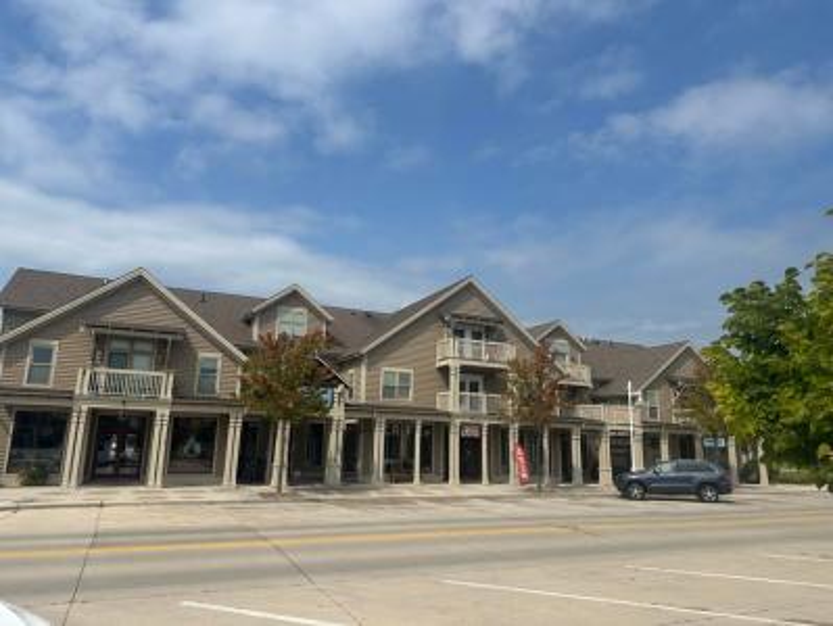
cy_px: 313
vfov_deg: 56.9
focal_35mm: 24
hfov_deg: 71.5
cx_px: 416
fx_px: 578
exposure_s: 1/8929
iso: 80
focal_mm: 6.86
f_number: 1.78
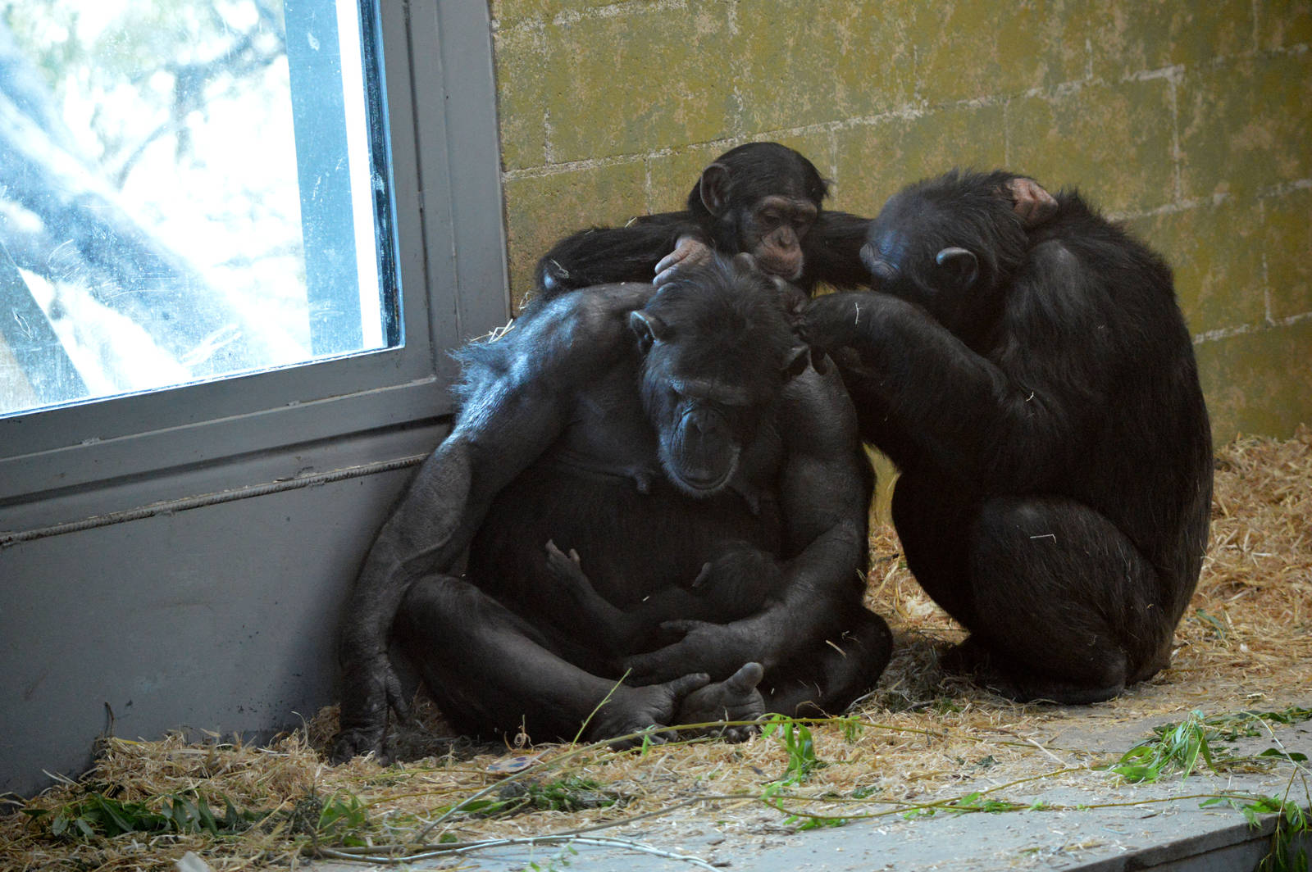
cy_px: 436
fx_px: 7101
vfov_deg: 7.0
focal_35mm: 195
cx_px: 656
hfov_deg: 10.6
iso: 3200
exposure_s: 1/160
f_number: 4.8
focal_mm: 130
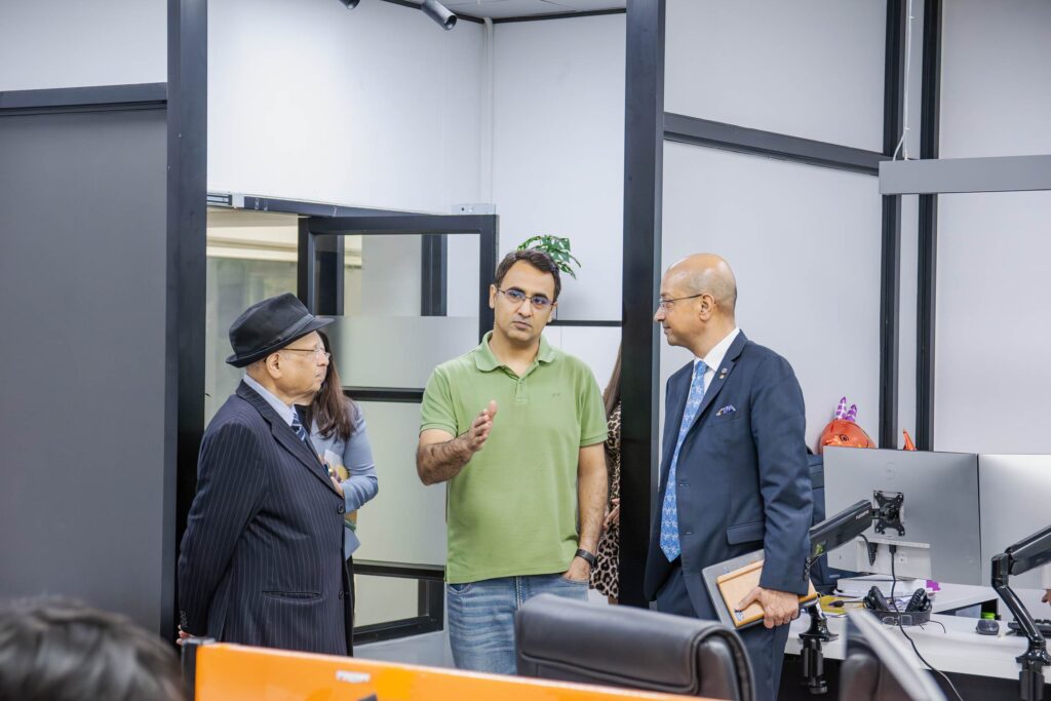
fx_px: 2190
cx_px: 526
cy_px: 350
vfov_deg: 18.2
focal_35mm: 75
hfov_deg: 27.0
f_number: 3.8
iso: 2500
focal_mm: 50
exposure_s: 1/200
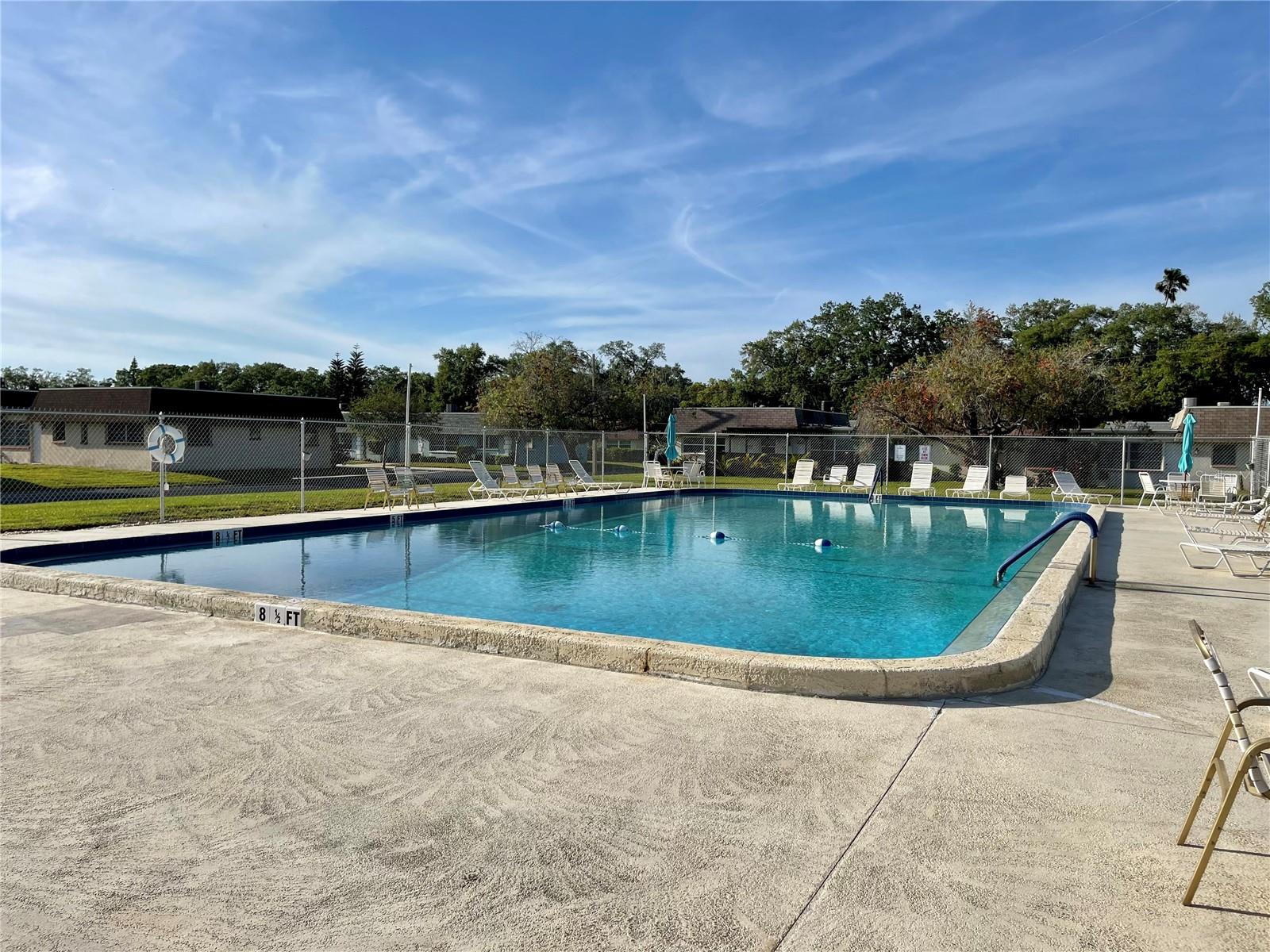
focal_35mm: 26
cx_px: 635
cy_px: 476
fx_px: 954
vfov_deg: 53.1
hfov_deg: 67.3
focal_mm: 5.1
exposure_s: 1/5917
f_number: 1.6
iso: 32
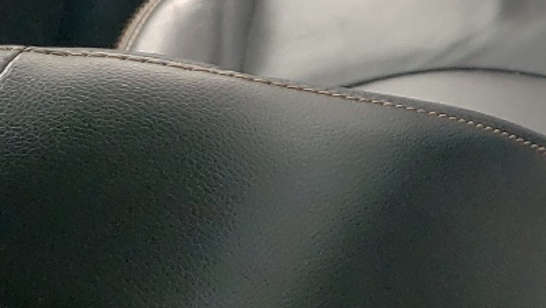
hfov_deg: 15.9
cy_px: -68
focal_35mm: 113
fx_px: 1637
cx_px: 1001
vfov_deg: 10.5
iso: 50
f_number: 1.5
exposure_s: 1/208
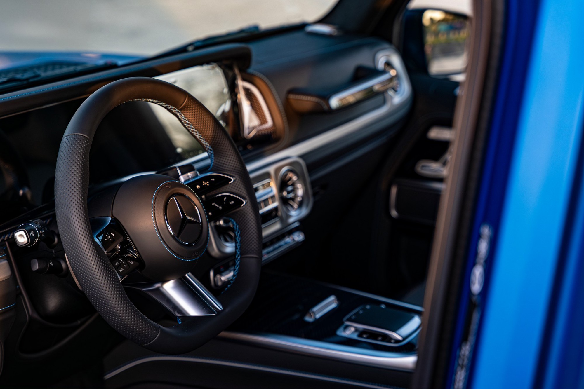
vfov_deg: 19.5
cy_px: 194
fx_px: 1135
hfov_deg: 28.8
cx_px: 292
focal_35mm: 70
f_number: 3.5
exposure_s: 1/100
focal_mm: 70
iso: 200
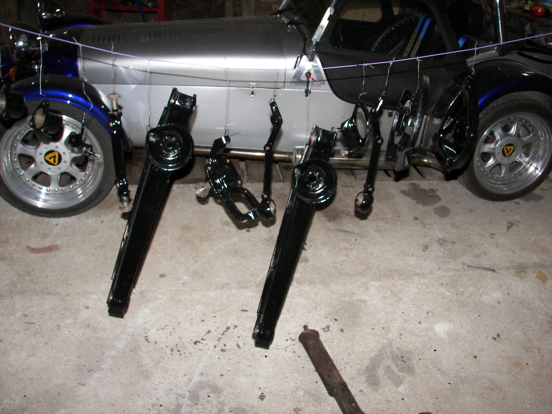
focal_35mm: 36
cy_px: 207
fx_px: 574
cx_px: 276
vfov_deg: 39.7
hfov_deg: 51.4
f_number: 2.8
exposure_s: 1/30
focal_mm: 6
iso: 100
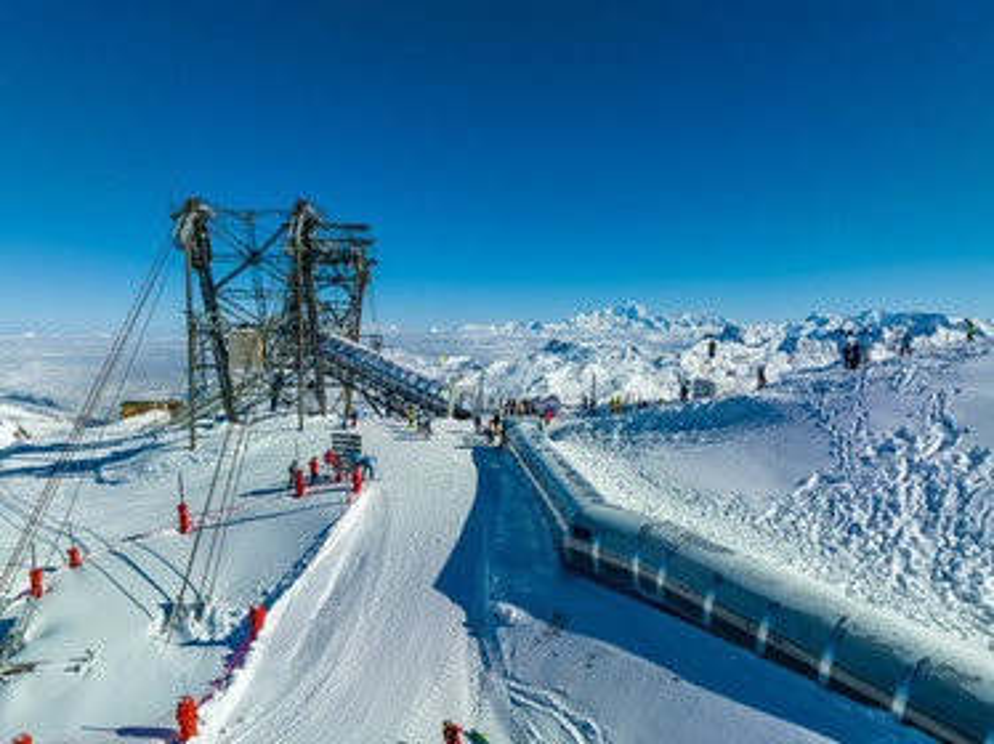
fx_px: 689
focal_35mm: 24
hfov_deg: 71.6
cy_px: 372
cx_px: 497
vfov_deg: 56.8
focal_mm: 12.3
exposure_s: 1/400
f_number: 11
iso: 100
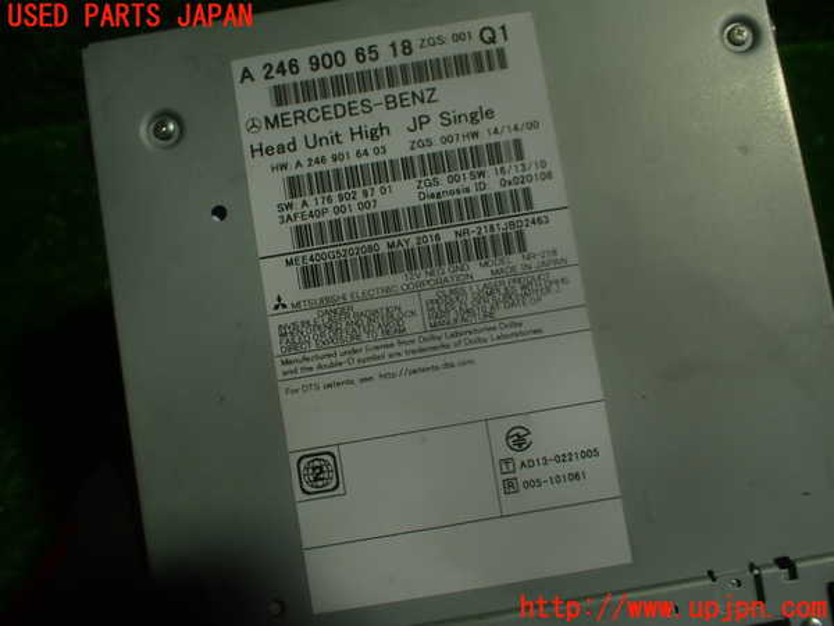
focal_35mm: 30
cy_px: 313
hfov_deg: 60.0
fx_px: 723
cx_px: 417
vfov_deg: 46.8
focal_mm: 5.4
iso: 160
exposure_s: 1/125
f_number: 2.3
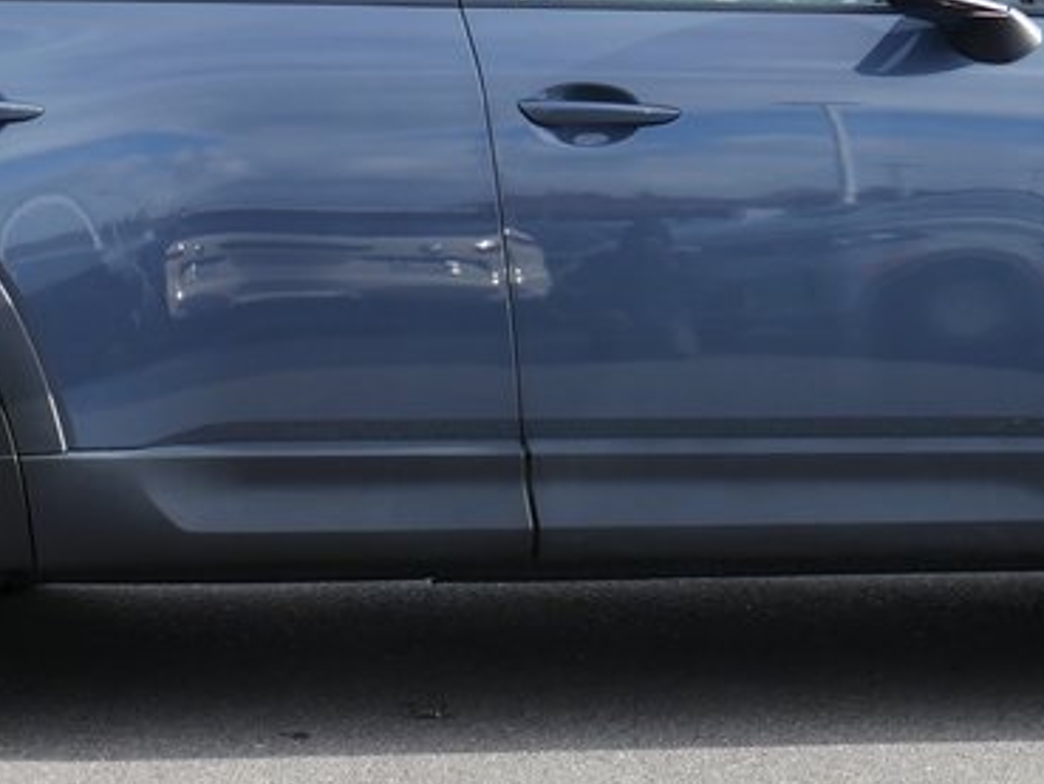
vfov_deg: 14.8
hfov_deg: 19.6
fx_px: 3017
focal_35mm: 100
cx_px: 634
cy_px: 400
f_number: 6.3
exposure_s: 1/200
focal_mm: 18
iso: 200
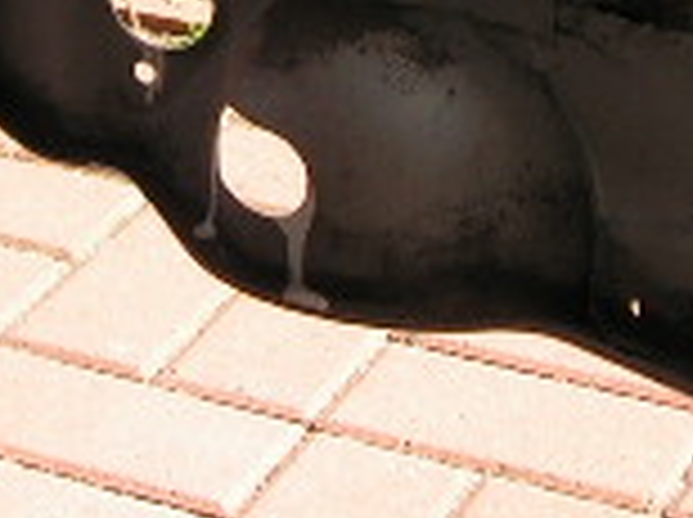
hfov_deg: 12.5
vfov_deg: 9.2
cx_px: 207
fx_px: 3158
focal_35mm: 158
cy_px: -122
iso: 50
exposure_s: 1/80
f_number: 5
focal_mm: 6.3
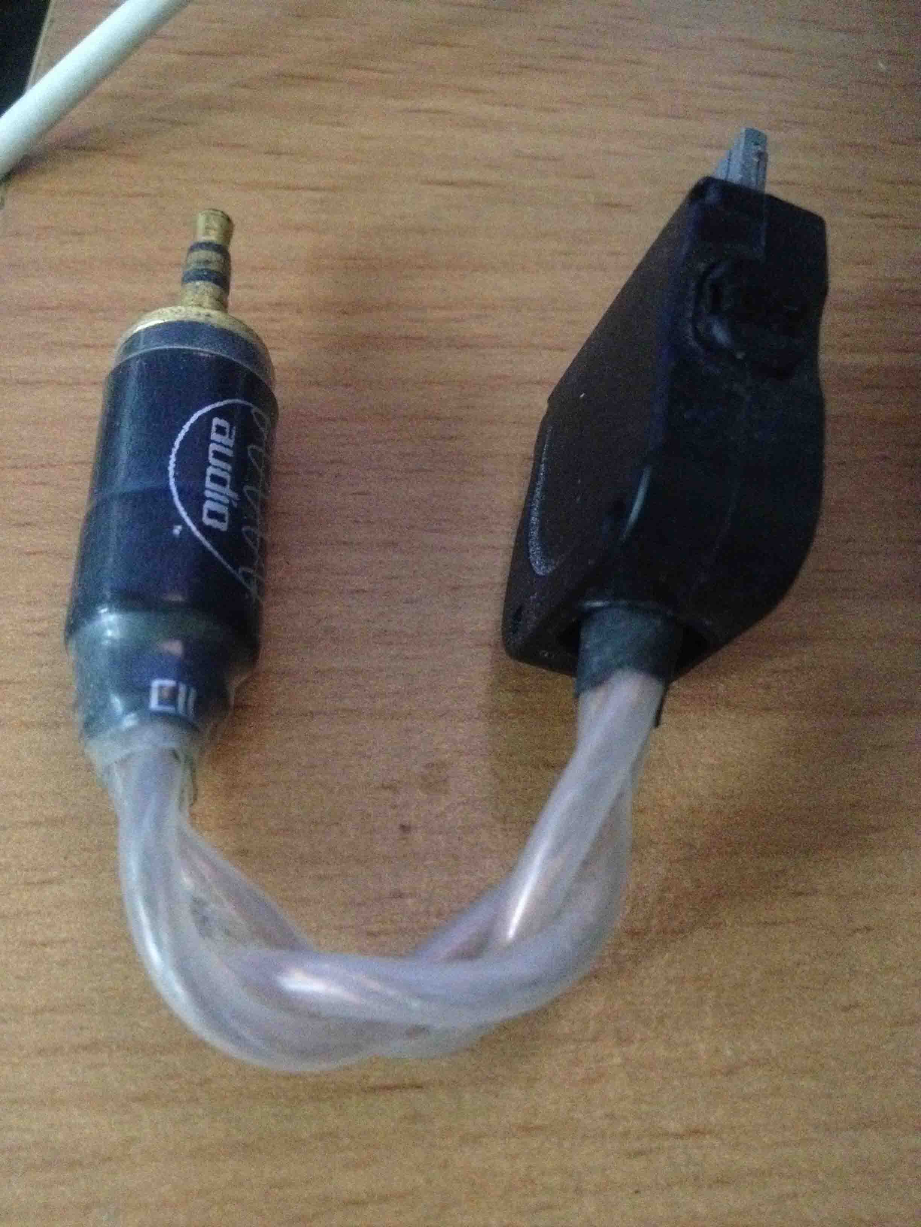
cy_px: 614
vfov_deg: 52.6
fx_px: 1242
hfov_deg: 40.7
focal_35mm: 35
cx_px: 460
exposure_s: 1/15
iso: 800
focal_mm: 4.28
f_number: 2.4
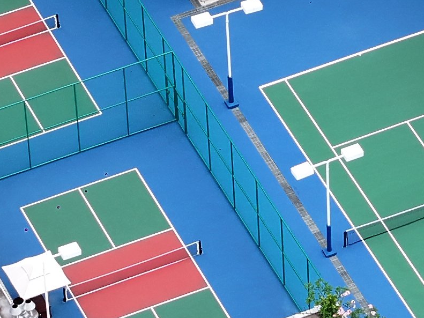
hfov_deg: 5.5
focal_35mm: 357
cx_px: 450
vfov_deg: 4.2
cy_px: -2
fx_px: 4372
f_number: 2.8
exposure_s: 1/320
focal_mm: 19.35
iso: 200
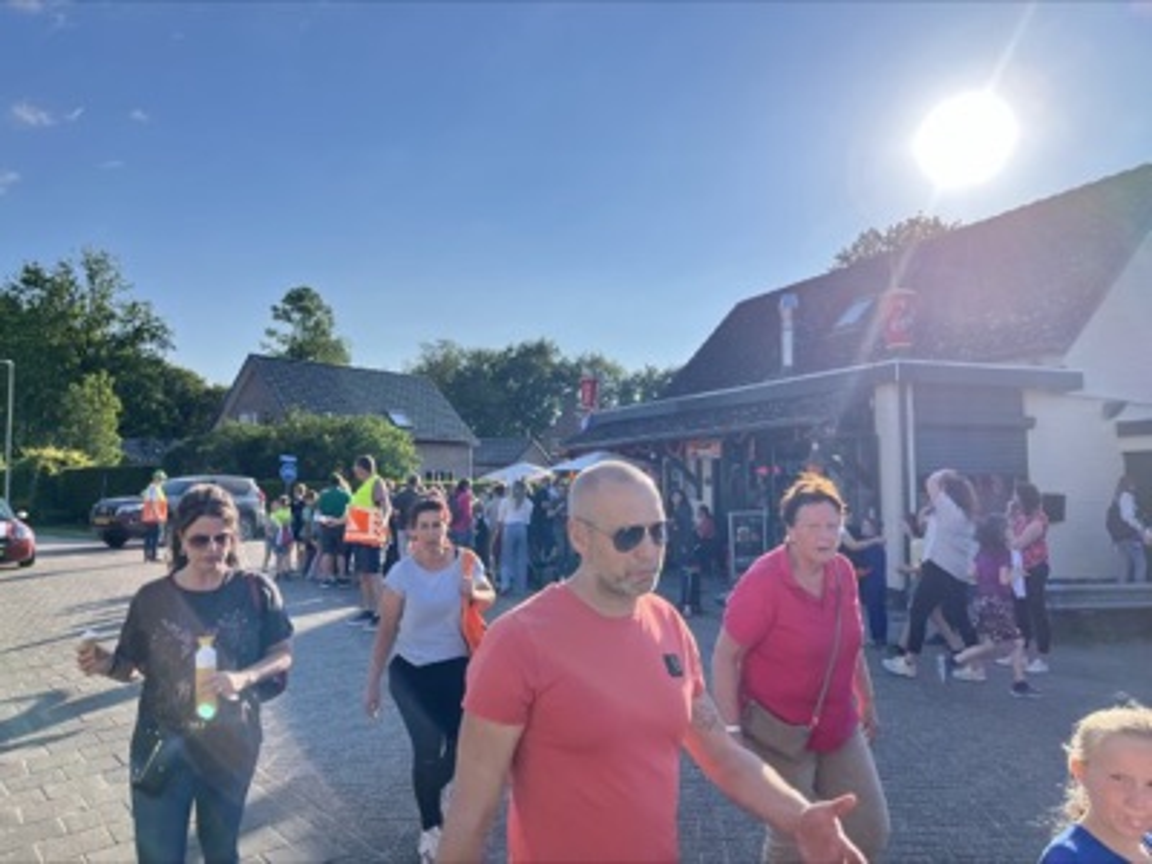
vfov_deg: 53.1
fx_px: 865
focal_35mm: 26
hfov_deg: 67.3
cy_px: 432
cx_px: 576
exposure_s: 1/2899
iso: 50
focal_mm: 5.1
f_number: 1.6
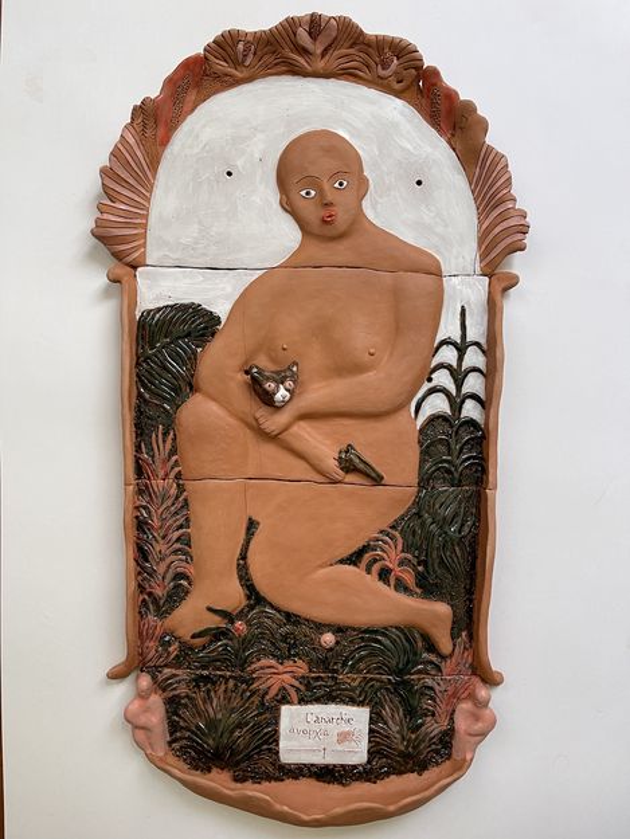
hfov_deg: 53.1
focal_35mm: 26
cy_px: 420
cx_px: 315
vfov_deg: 67.3
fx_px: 631
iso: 125
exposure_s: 1/88
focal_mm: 5.1
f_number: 1.6
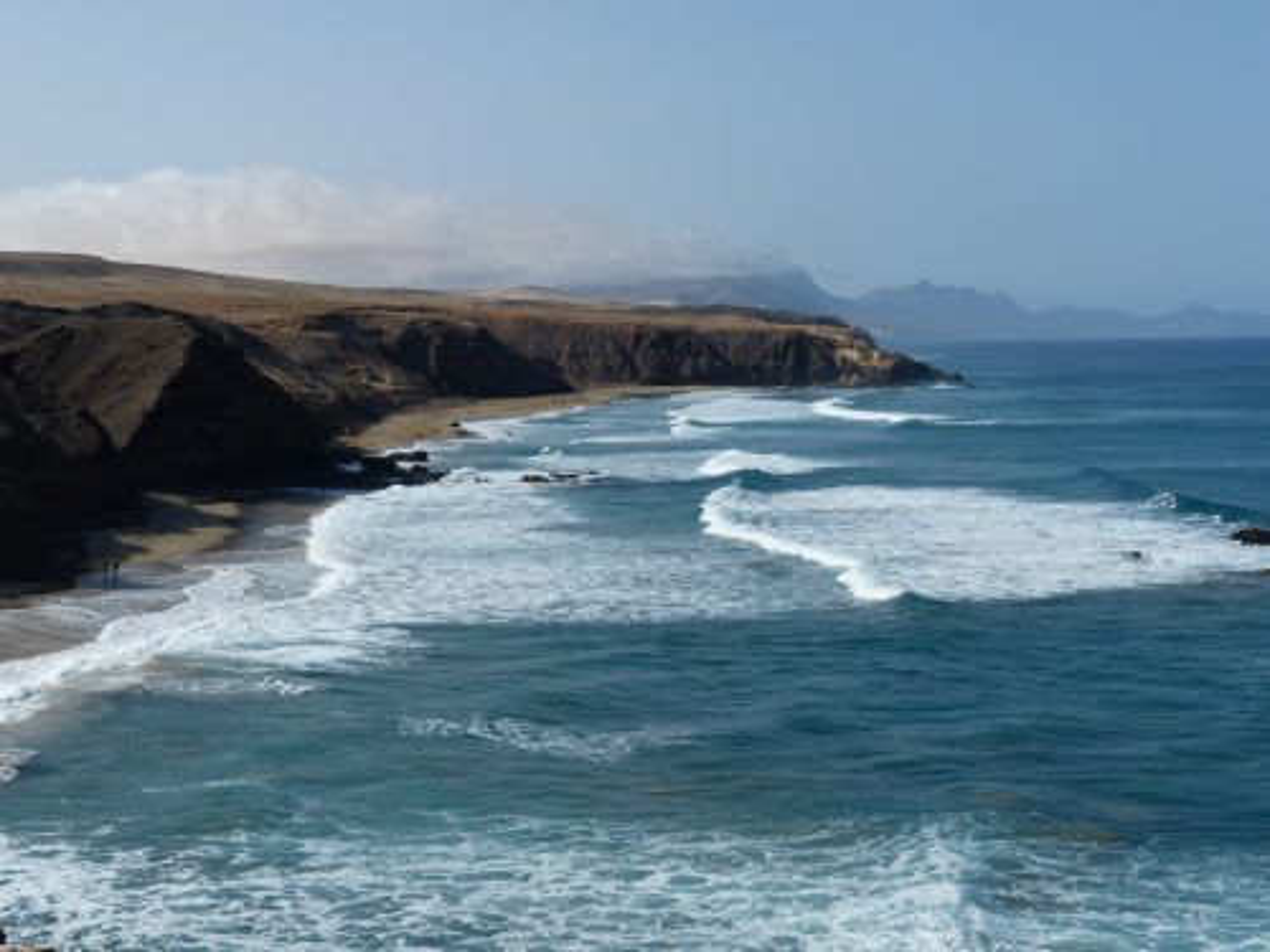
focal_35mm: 52
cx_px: 635
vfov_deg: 28.0
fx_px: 1908
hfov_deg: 36.8
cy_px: 476
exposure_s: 1/1600
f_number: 4
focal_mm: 9.4
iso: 100
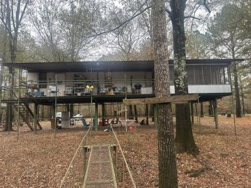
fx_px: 174
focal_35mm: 24
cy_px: 94
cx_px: 126
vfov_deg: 56.8
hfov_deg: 71.6
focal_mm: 6.86
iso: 100
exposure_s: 1/171
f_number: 1.78
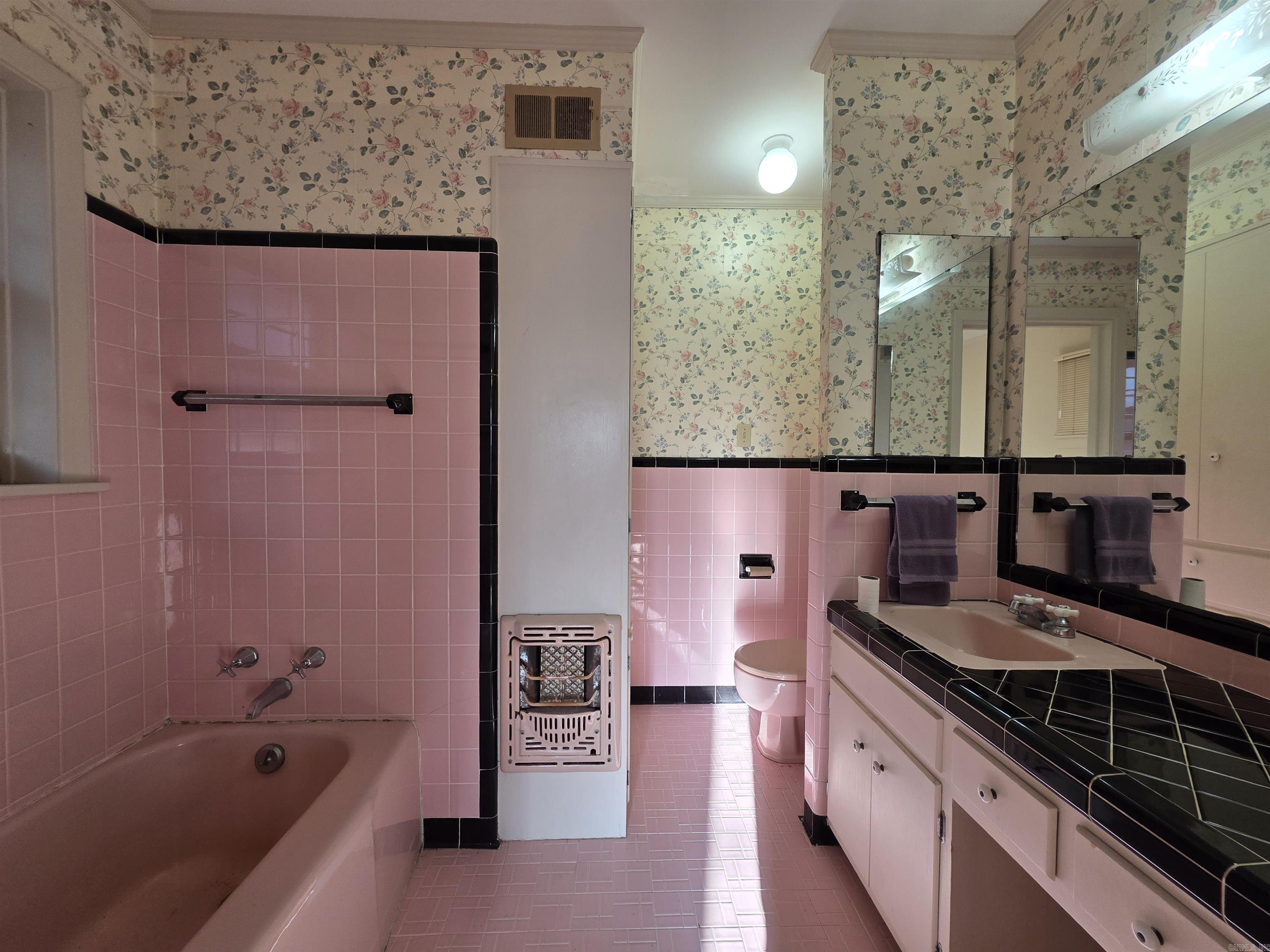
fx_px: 477
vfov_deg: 89.9
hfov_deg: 106.2
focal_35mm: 13
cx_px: 635
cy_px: 476
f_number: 1.9
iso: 80
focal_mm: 2.2
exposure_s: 1/120
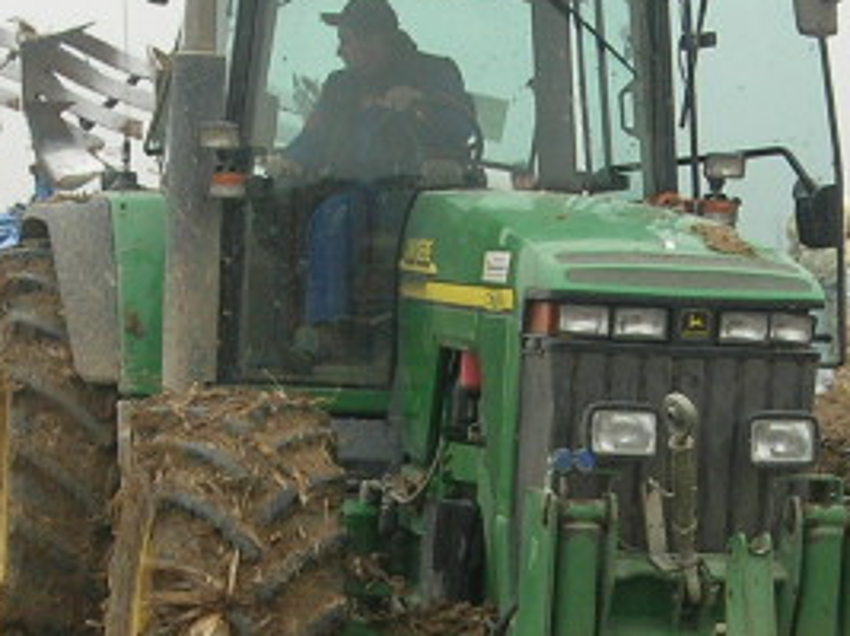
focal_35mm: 146
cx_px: 519
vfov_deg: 10.1
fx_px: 3583
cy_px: 544
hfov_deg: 13.5
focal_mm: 7.8
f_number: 4.8
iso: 76
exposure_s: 1/134
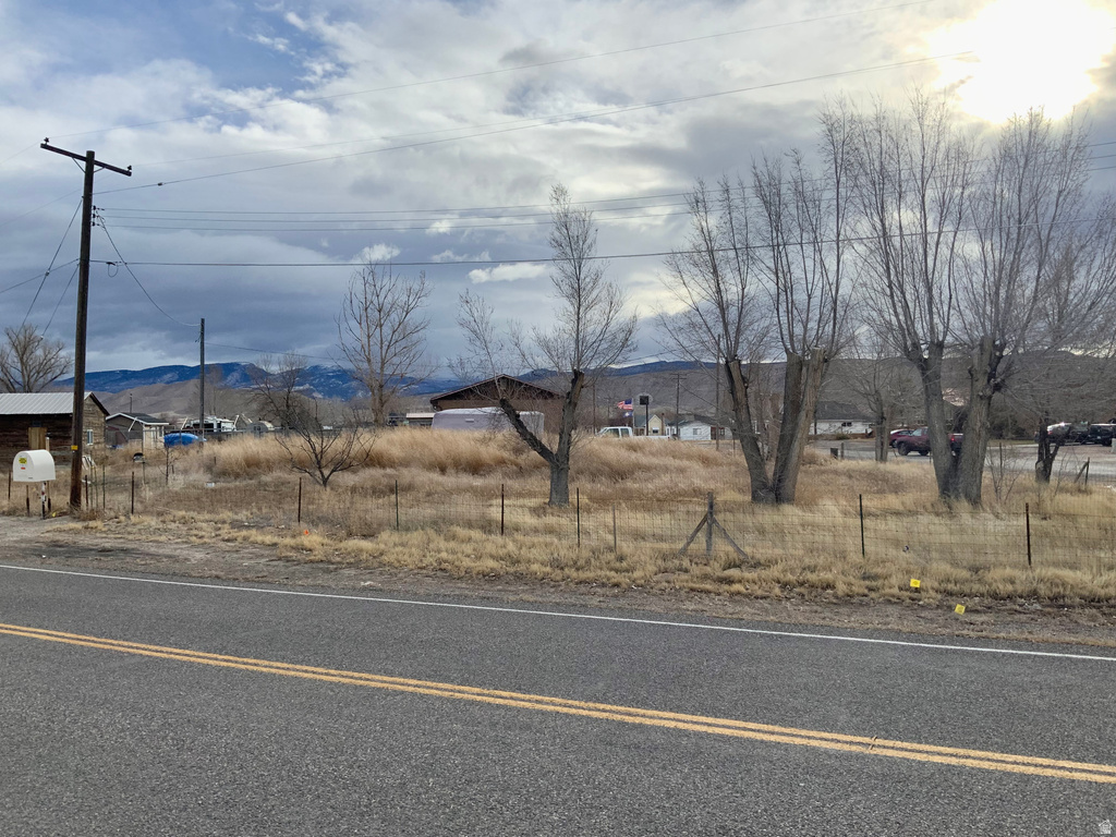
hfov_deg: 61.7
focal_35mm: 29
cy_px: 418
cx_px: 558
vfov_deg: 48.2
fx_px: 935
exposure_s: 1/2320
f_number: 1.8
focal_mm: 3
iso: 20
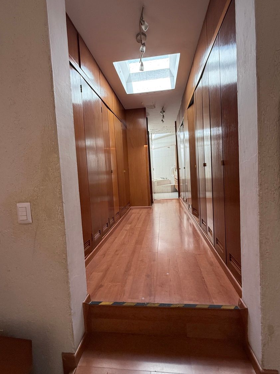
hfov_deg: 81.7
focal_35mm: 15
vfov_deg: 98.1
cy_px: 181
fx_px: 162
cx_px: 144
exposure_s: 1/99
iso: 100
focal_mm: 2.22
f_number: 2.2
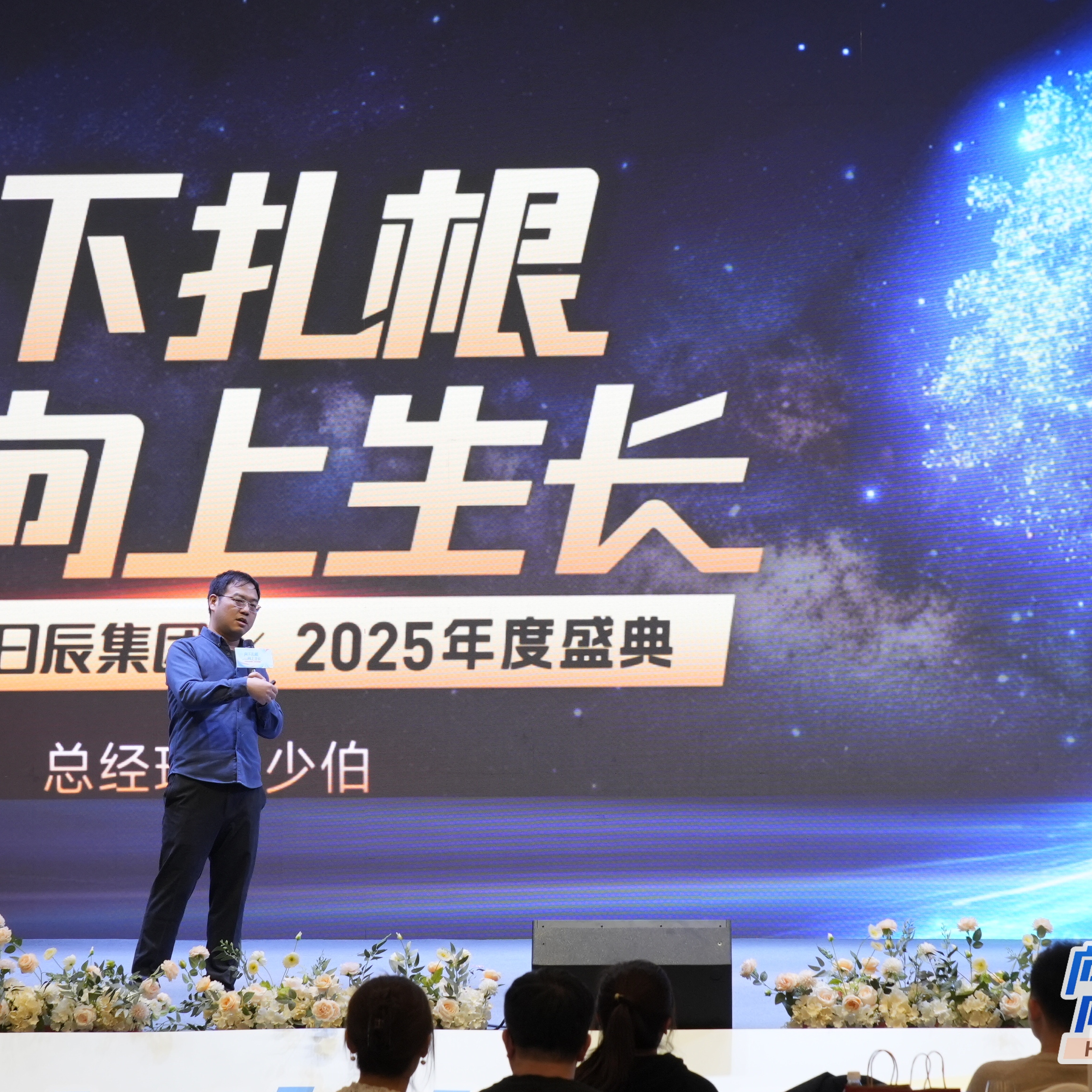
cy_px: 544
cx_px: 500
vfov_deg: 18.5
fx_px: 3355
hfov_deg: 18.5
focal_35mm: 94
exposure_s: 1/160
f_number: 7.1
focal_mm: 49
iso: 1000
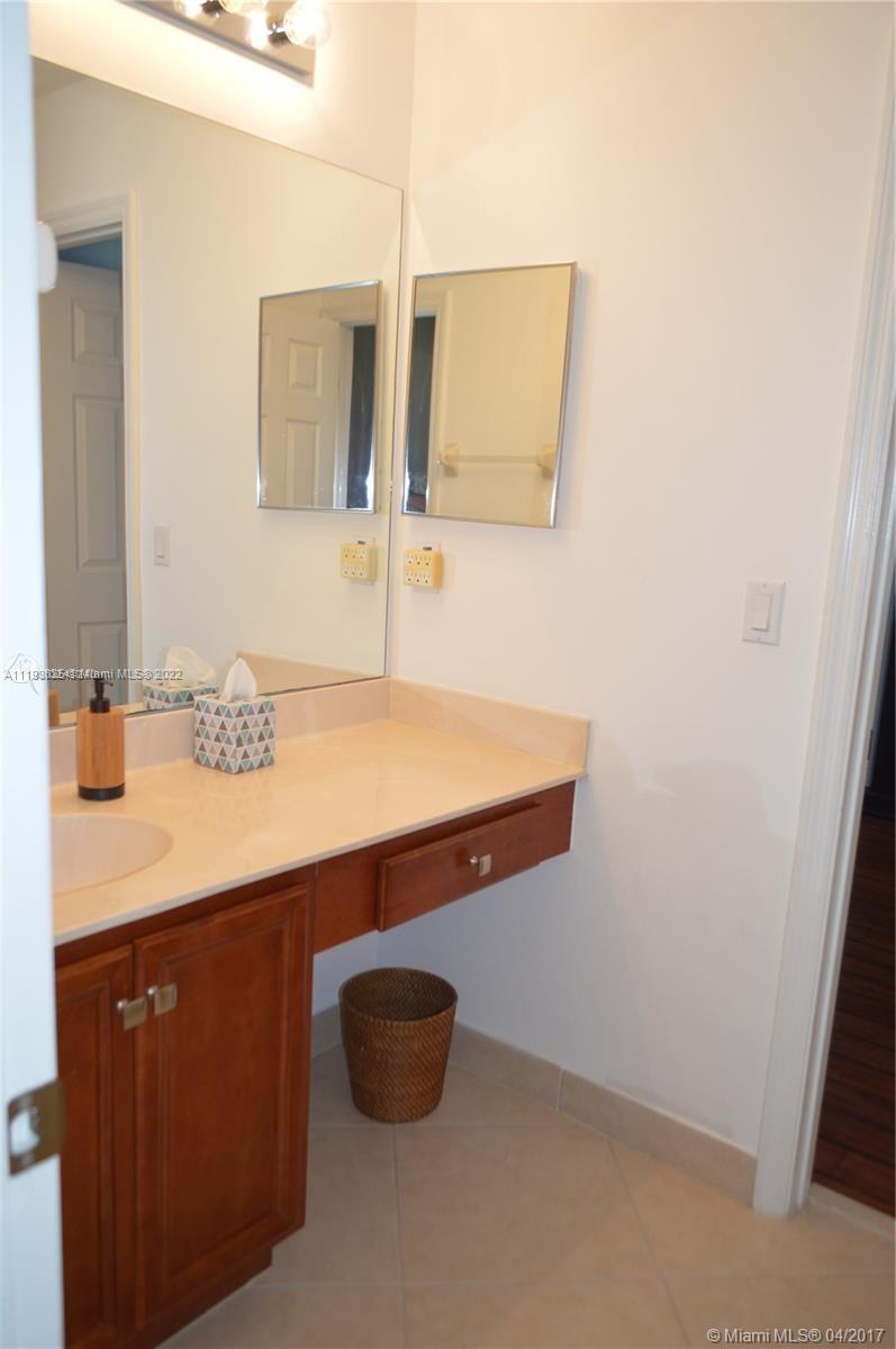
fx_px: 1011
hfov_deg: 47.8
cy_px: 674
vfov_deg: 67.4
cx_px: 448
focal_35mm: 27
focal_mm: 18
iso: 140
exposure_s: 1/30
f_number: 3.5
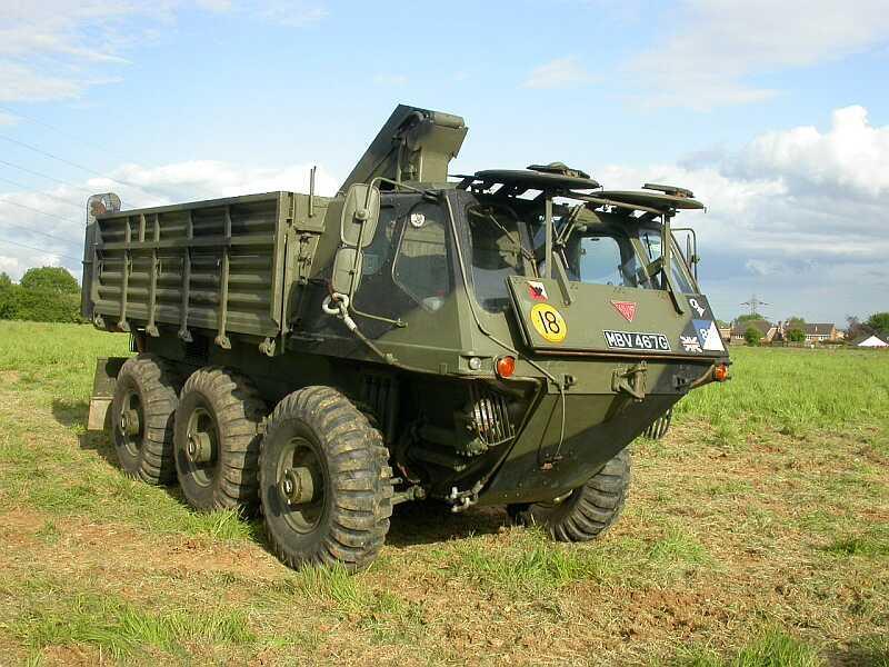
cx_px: 444
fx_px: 976
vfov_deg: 37.7
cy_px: 334
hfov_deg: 49.0
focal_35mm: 38
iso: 100
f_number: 6.7
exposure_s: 1/242
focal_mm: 8
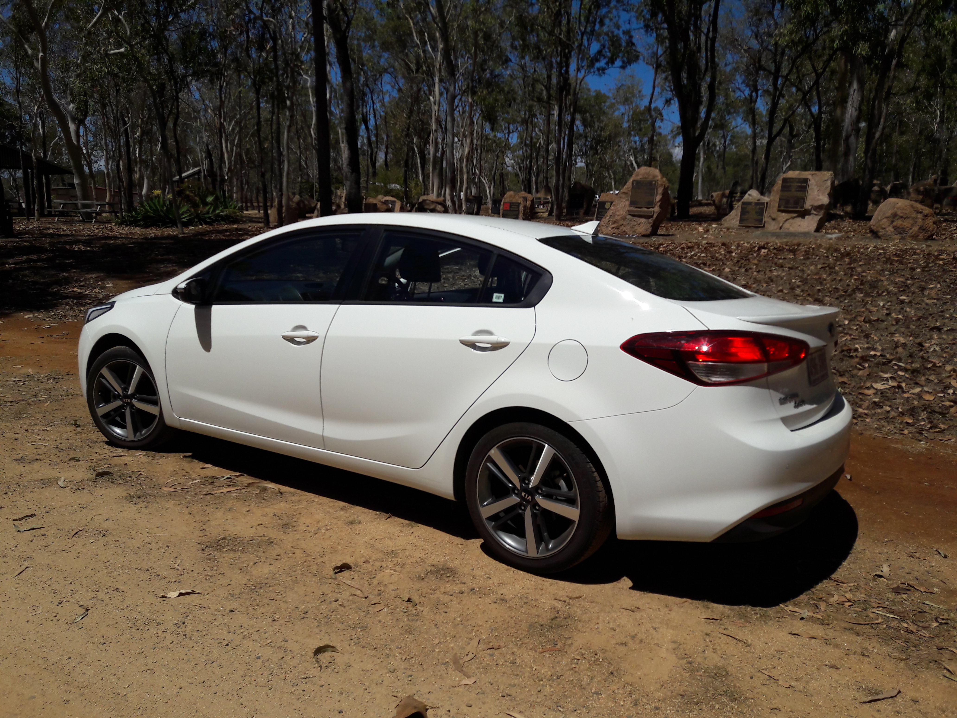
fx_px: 774
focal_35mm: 28
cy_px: 359
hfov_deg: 63.4
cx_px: 478
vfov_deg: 49.7
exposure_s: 1/5000
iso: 40
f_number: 1.9
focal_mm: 3.7
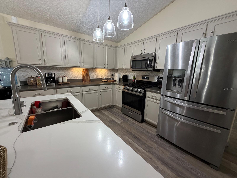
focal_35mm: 14
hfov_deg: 102.1
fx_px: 96
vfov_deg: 85.7
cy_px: 89
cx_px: 118
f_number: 2.2
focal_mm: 2.22
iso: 200
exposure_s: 1/60
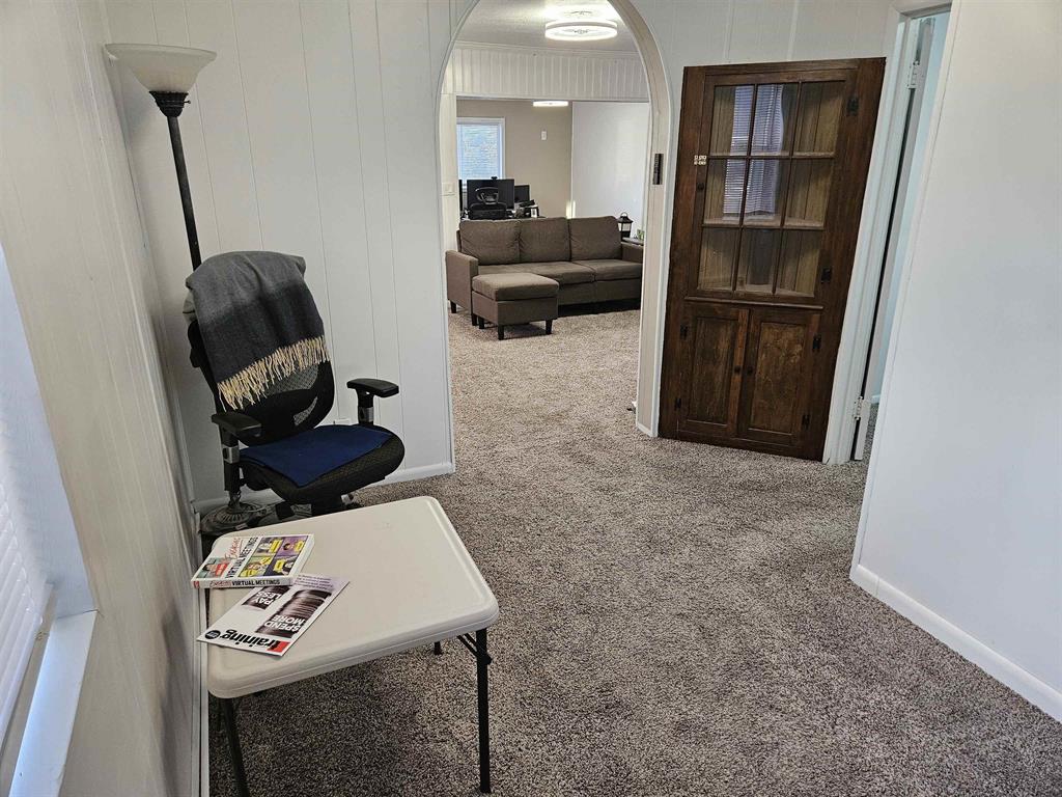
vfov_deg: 58.9
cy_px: 398
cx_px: 531
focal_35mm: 23
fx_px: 706
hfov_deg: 73.9
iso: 400
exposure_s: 1/120
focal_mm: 5.4
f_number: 1.8
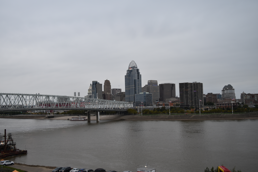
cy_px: 86
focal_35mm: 36
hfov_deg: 53.1
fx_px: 258
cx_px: 129
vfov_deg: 36.9
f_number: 5
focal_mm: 24
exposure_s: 1/100
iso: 400
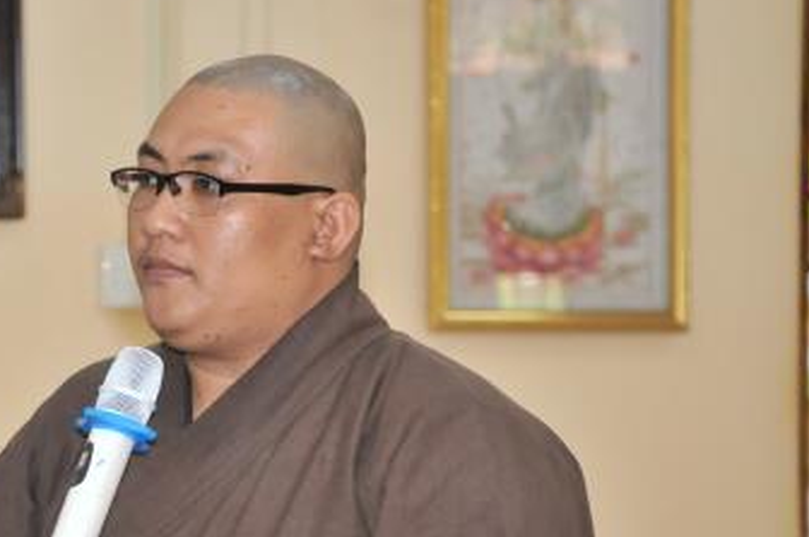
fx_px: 5767
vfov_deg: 5.3
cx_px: 197
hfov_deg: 8.0
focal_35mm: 257
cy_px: 396
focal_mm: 90
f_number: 5.3
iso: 1000
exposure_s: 1/50
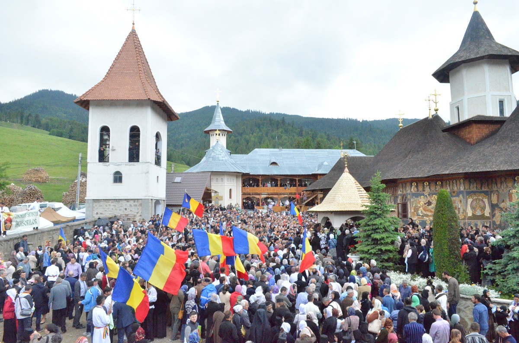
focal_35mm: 27
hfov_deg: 67.5
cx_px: 260
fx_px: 388
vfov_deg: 47.7
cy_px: 172
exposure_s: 1/1000
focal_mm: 18
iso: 6400
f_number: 16
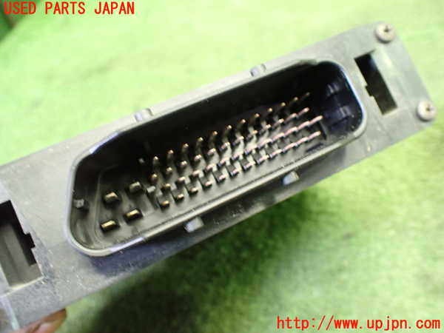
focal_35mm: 30
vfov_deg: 46.8
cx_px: 222
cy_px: 166
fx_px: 385
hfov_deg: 60.0
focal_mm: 5.4
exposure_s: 1/30
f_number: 2.3
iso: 800
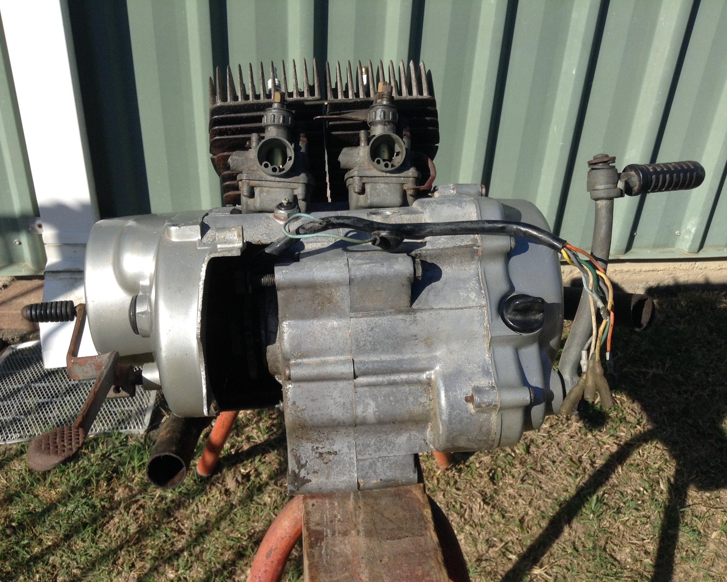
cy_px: 294
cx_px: 356
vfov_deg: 42.2
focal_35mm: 35
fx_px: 753
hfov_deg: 51.5
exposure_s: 1/999
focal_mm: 3.3
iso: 25
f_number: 2.4
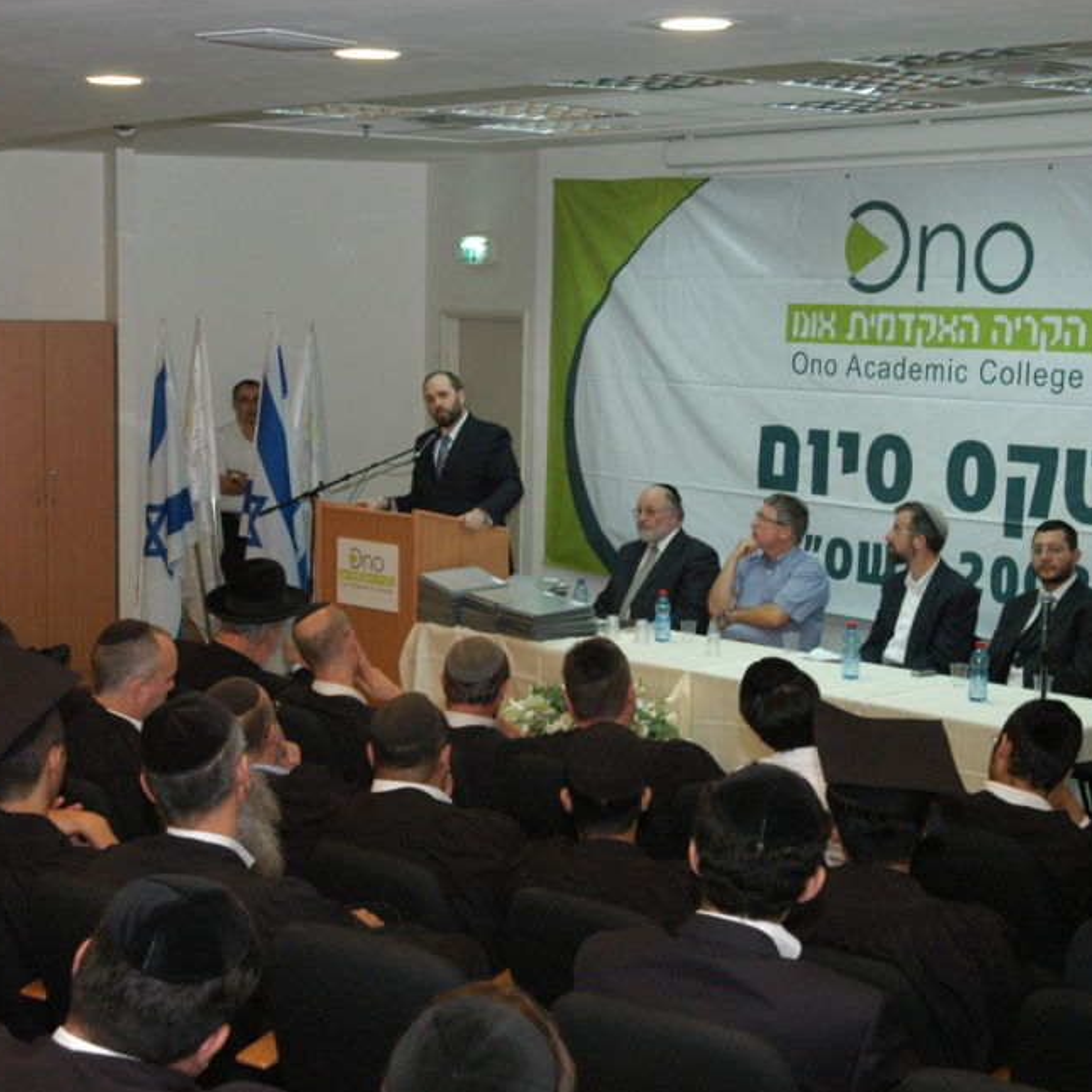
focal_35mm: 63
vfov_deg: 27.4
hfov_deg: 27.4
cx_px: 438
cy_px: 570
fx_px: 2237
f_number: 6.3
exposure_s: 1/50
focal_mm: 31
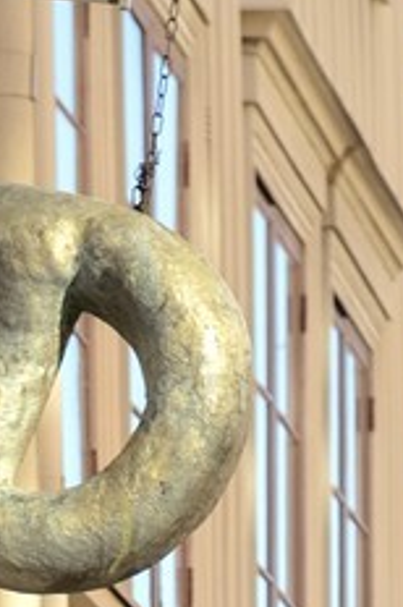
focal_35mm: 483
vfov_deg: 4.1
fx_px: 8134
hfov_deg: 2.8
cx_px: -217
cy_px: 1750
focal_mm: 70
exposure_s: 1/250
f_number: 5
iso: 200
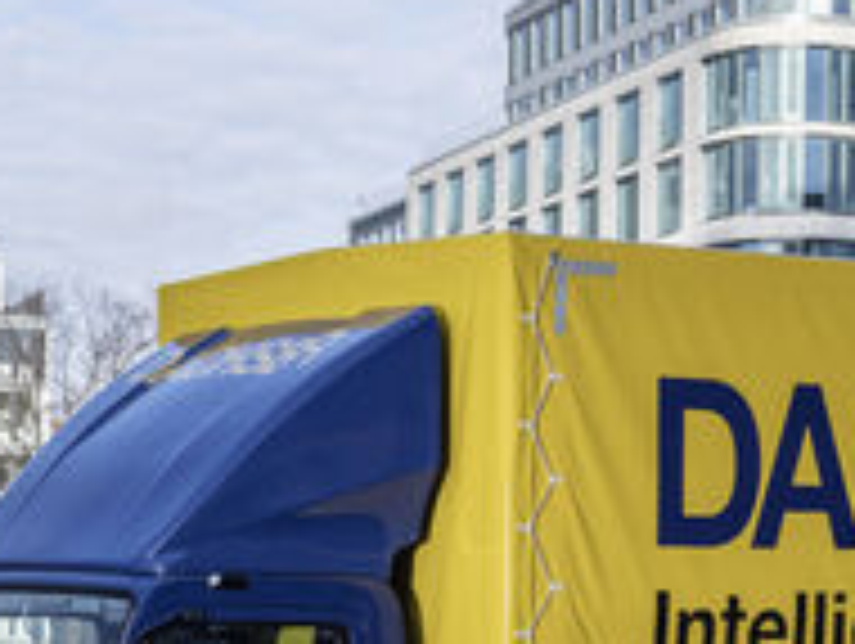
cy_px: 574
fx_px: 2918
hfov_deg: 16.5
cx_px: 130
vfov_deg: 12.5
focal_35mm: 118
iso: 320
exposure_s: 1/320
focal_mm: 38
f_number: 5.6
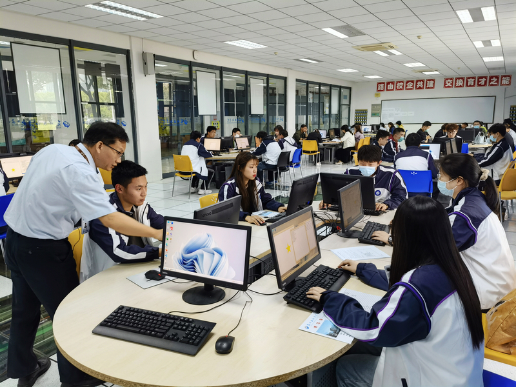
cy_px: 194
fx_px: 402
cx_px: 258
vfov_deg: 51.4
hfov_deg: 65.3
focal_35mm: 27
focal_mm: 6.67
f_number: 1.9
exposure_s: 1/100
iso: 200
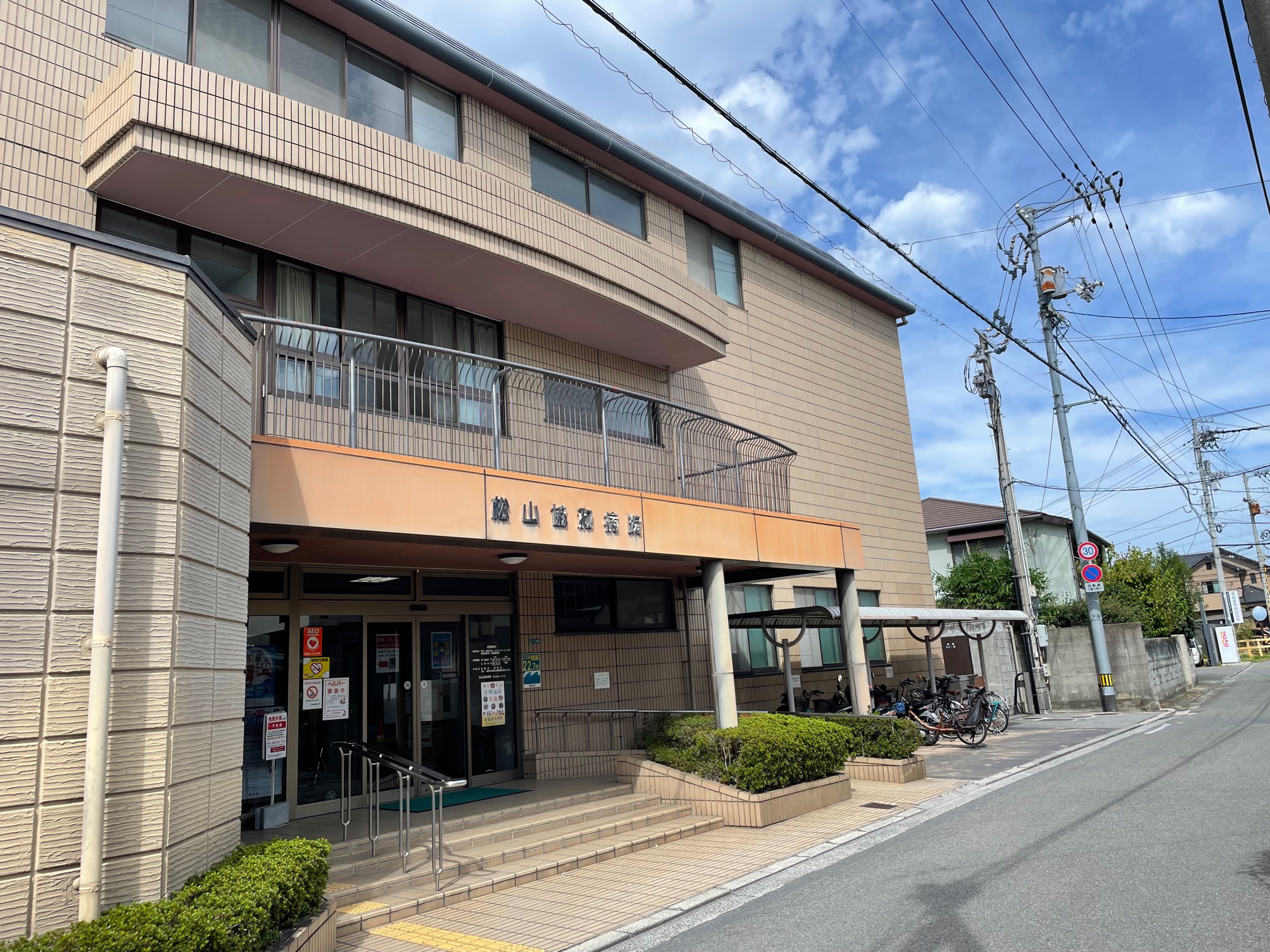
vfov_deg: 53.1
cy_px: 476
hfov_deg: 67.3
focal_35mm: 26
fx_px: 954
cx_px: 635
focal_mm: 4.2
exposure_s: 1/1233
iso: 32
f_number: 1.6
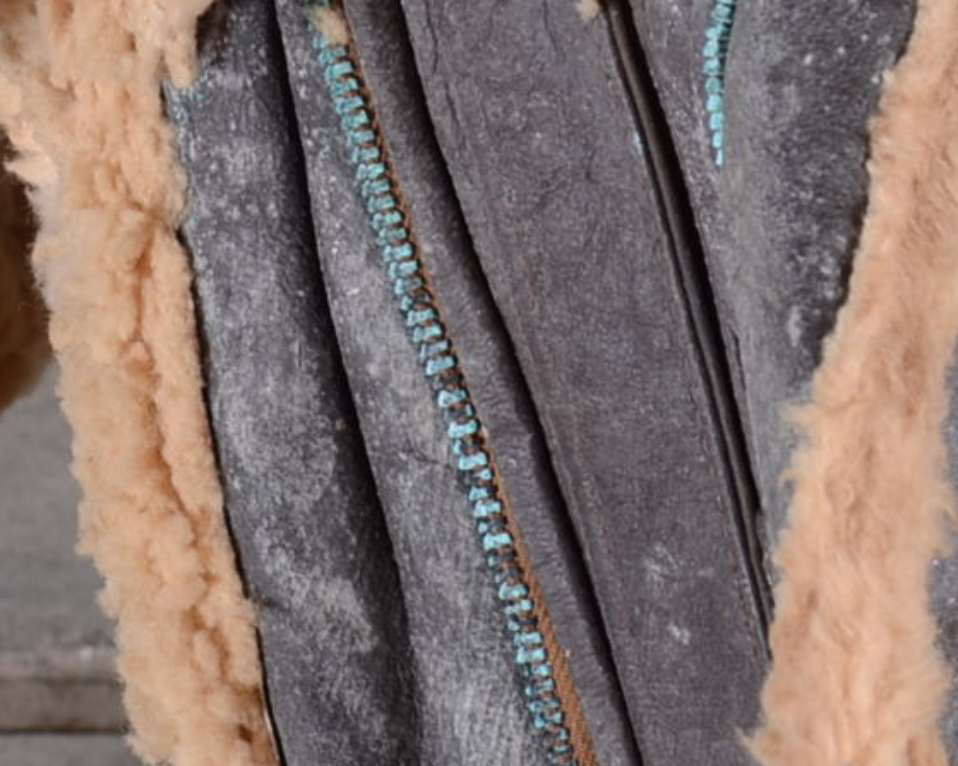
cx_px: 418
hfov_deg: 5.4
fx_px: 10177
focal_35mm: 359
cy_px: 502
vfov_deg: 4.3
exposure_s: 1/125
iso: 100
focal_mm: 58
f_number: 9
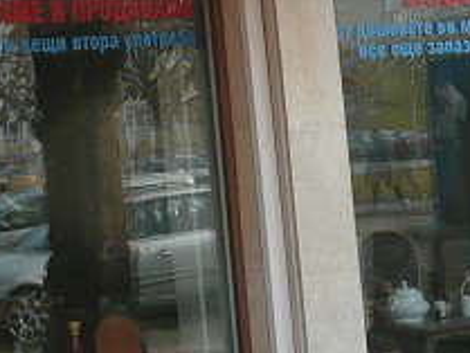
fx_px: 1345
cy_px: -28
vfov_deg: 14.6
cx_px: 126
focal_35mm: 99
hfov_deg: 19.7
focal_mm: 4.6
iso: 100
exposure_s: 1/160
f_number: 3.3
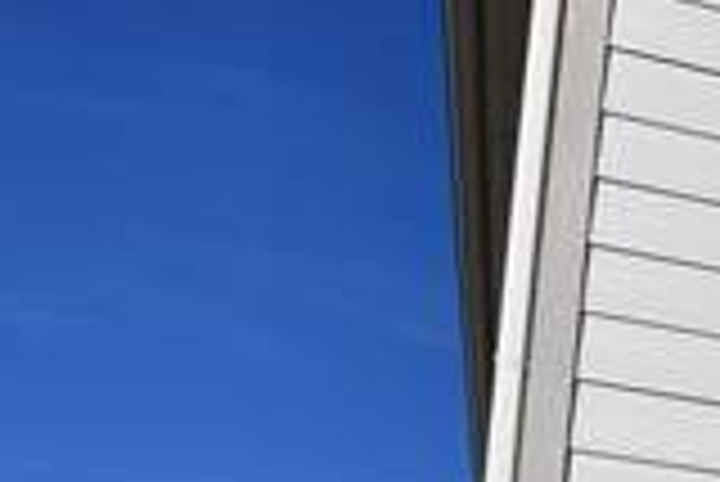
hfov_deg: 12.5
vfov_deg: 13.0
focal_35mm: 96
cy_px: 851
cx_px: 1998
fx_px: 1922
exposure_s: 1/400
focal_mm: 10
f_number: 10
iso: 100
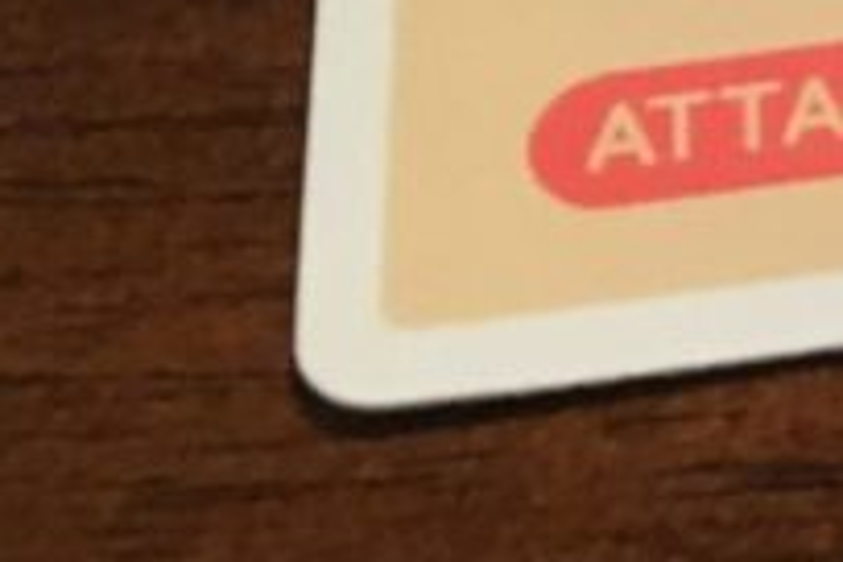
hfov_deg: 12.1
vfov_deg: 8.4
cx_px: 1665
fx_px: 3536
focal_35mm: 151
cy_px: -733
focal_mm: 4.15
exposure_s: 1/30
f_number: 2.2
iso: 200
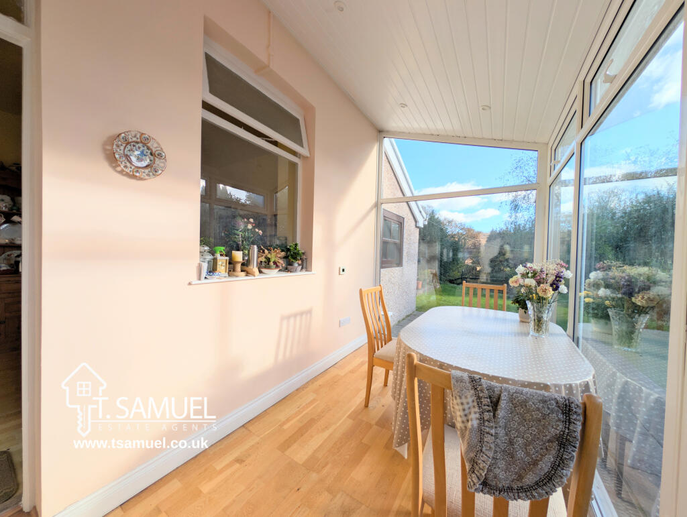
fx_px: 238
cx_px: 344
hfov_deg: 110.5
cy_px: 258
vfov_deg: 94.6
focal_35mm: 12
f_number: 1.95
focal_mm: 2.23
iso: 39
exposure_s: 1/765
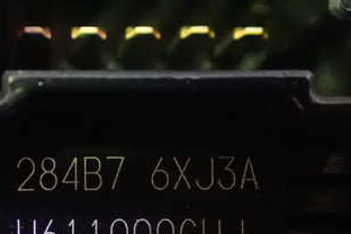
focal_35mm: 72
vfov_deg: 18.7
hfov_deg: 27.5
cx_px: 70
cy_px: 194
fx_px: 702
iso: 1600
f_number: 2.5
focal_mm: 6.37
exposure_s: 1/15
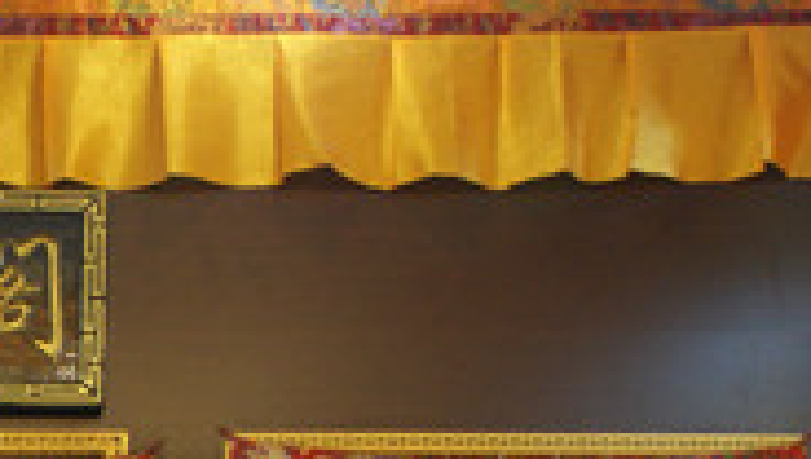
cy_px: 596
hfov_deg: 21.7
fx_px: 1981
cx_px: -115
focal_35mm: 92
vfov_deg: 12.8
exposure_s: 1/25
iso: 400
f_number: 3.5
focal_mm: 18
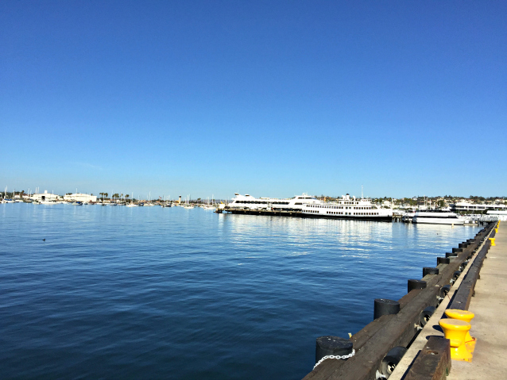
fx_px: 425
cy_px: 190
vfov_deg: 48.3
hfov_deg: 61.6
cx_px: 254
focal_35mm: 29
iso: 32
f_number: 2.2
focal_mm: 4.15
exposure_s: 1/3597
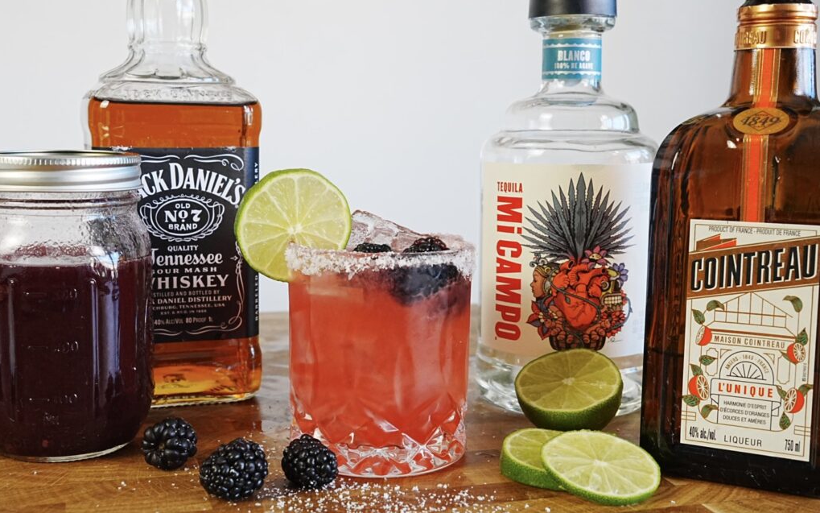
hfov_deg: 47.8
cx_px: 409
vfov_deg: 31.0
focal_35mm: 41
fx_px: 924
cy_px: 261
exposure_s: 1/80
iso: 1000
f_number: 6.3
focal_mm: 26.9
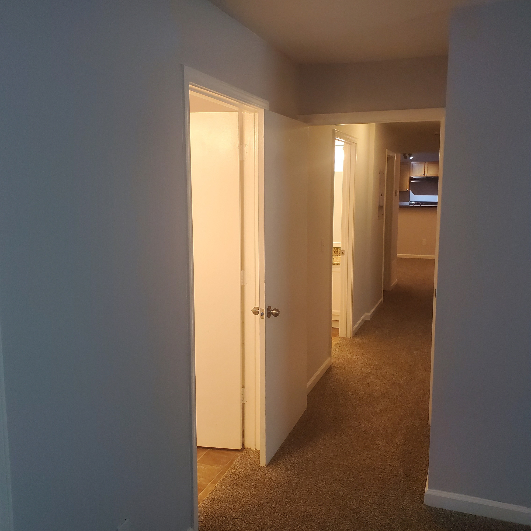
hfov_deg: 52.5
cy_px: 263
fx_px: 538
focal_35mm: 31
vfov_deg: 52.5
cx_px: 273
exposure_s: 1/40
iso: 200
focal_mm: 4.3
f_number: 2.4
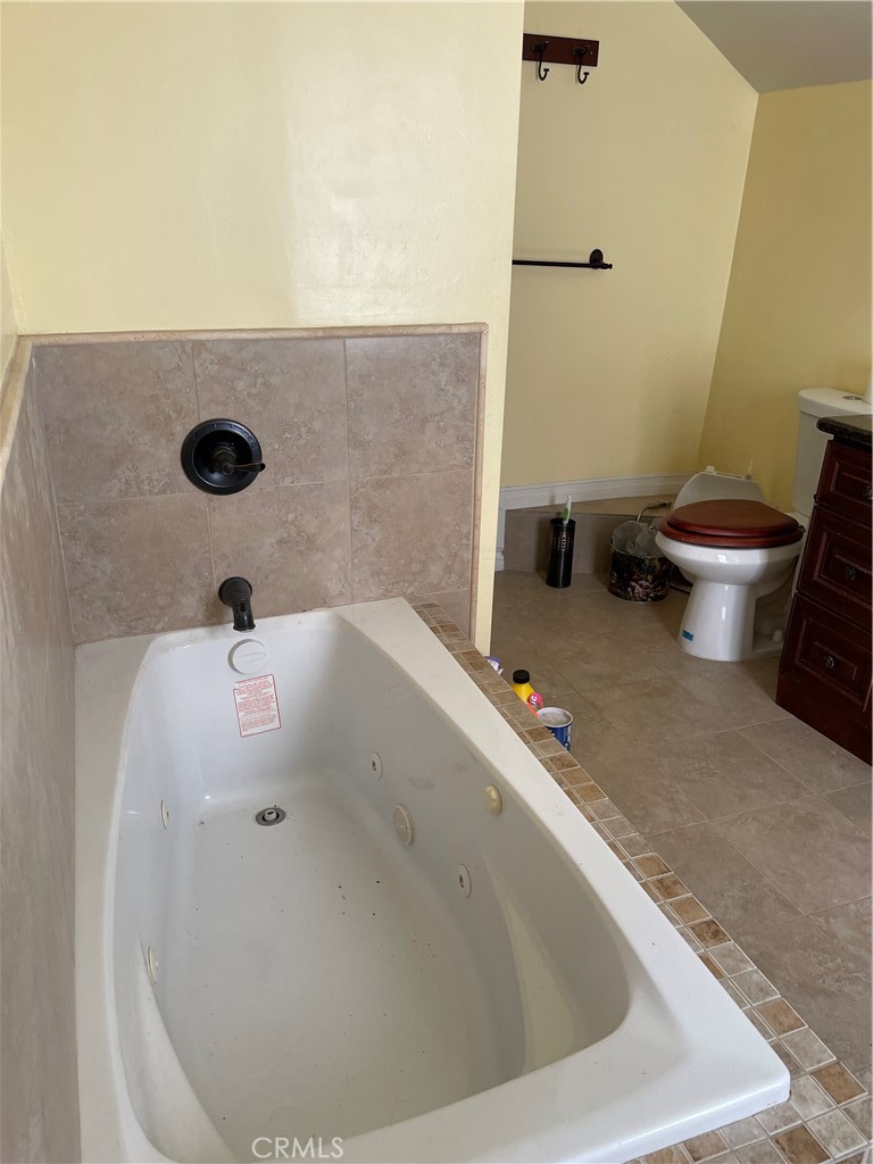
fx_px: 874
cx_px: 436
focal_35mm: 26
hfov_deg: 53.1
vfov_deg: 67.3
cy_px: 582
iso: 80
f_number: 1.6
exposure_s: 1/121
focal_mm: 4.2
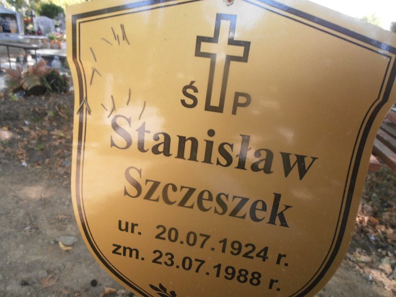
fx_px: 275
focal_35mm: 24
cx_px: 198
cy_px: 148
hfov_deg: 71.6
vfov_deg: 56.8
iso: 80
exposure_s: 1/80
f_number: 3
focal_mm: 4.2
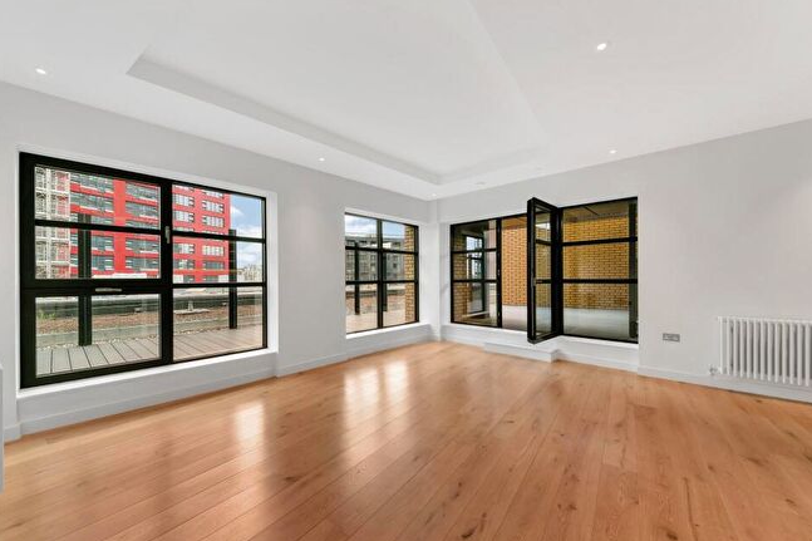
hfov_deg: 108.3
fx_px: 293
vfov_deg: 85.3
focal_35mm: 13
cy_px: 286
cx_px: 394
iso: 200
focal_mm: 12
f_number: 16
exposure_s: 1/2
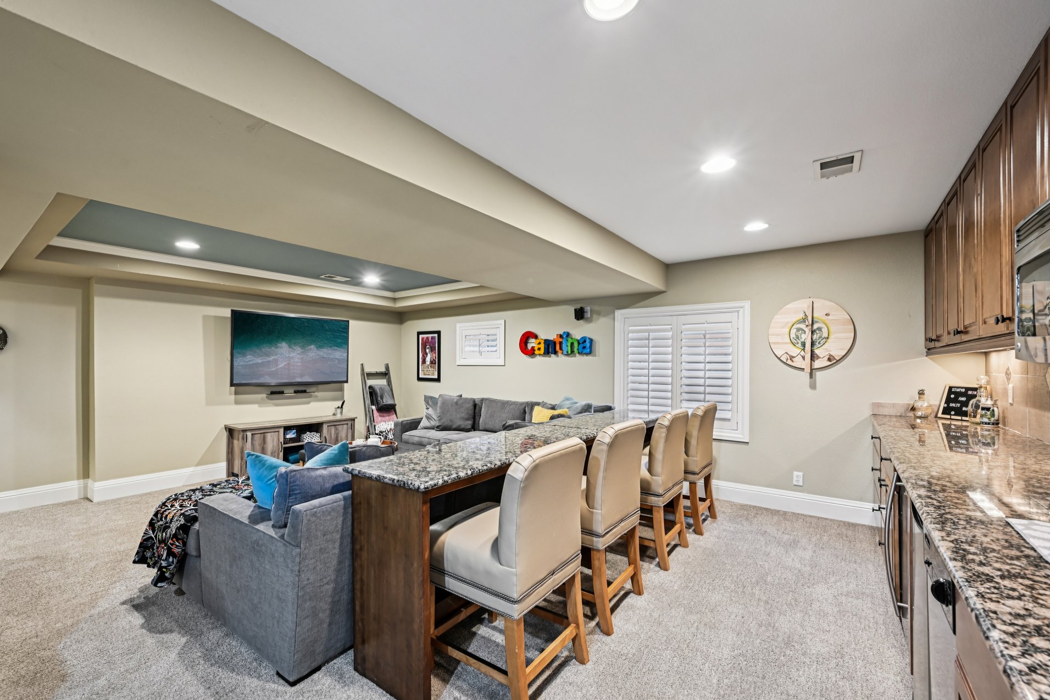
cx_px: 501
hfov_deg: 100.3
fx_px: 437
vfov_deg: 77.3
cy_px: 357
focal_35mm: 15
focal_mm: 14
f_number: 8
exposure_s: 1/2.5
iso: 400
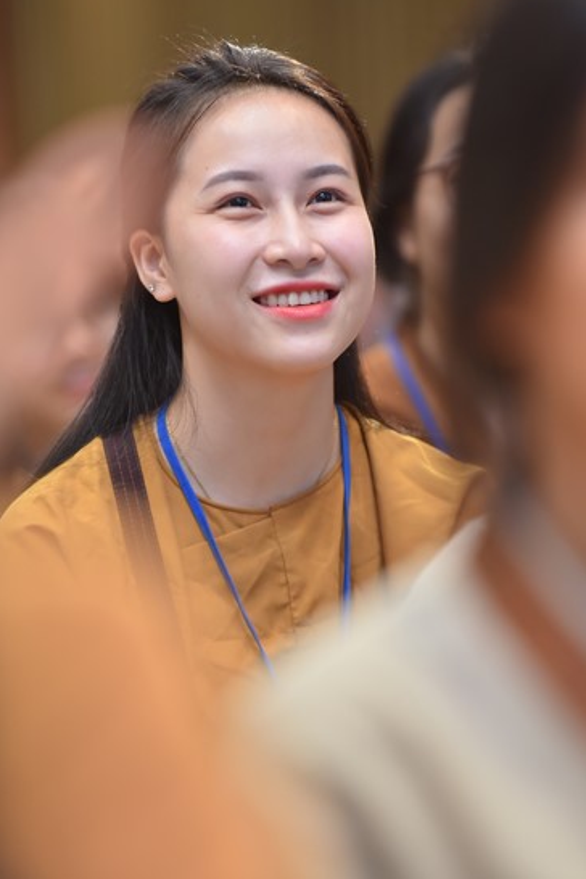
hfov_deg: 5.8
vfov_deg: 8.6
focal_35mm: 238
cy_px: 377
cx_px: 320
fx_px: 5811
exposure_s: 1/125
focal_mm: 200
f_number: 2.8
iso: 1000
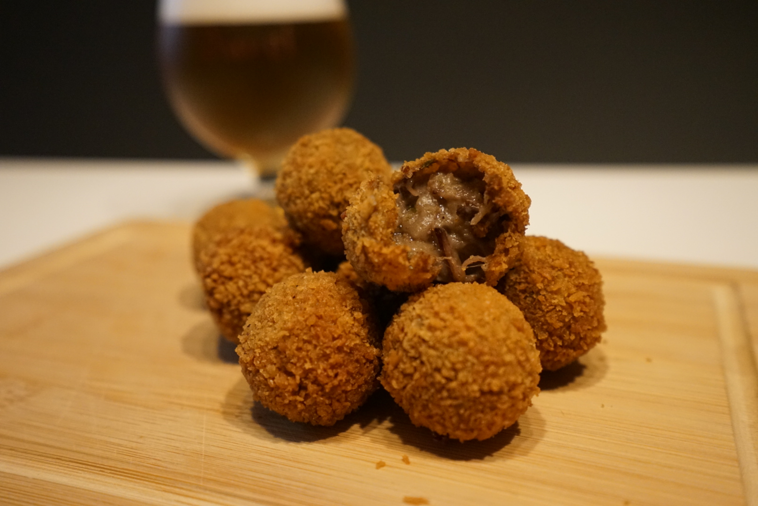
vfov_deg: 40.0
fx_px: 695
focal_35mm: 33
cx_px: 379
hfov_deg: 57.2
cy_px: 253
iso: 4000
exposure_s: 1/60
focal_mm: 33
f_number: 4
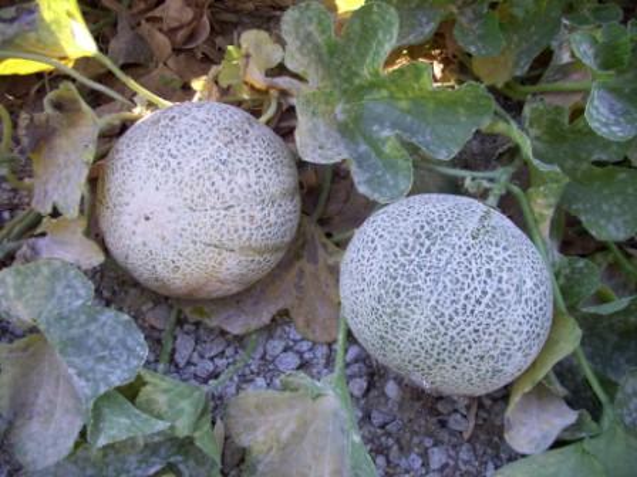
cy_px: 238
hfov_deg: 56.8
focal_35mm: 32
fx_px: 589
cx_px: 318
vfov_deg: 44.2
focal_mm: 5.7
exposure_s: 1/50
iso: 80
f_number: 2.9
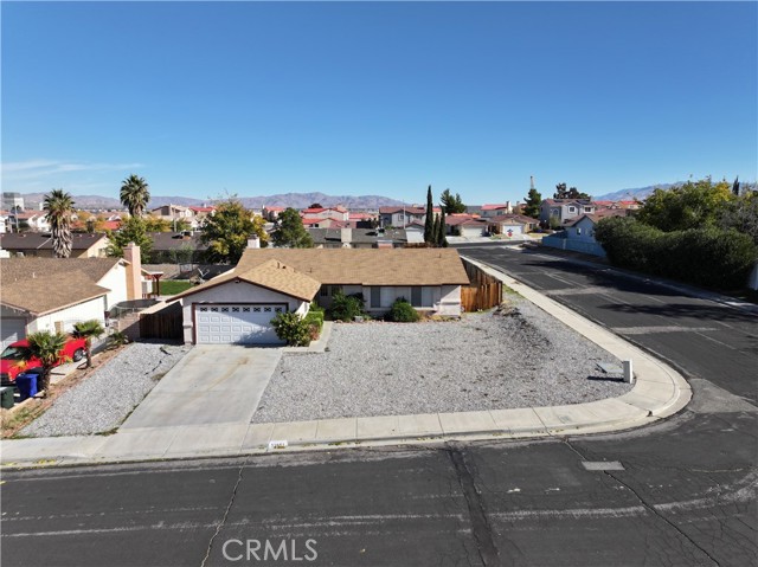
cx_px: 379
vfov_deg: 56.8
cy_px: 284
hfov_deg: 71.6
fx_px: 525
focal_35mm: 24
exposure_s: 1/25
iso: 100
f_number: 2.8
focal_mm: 12.29
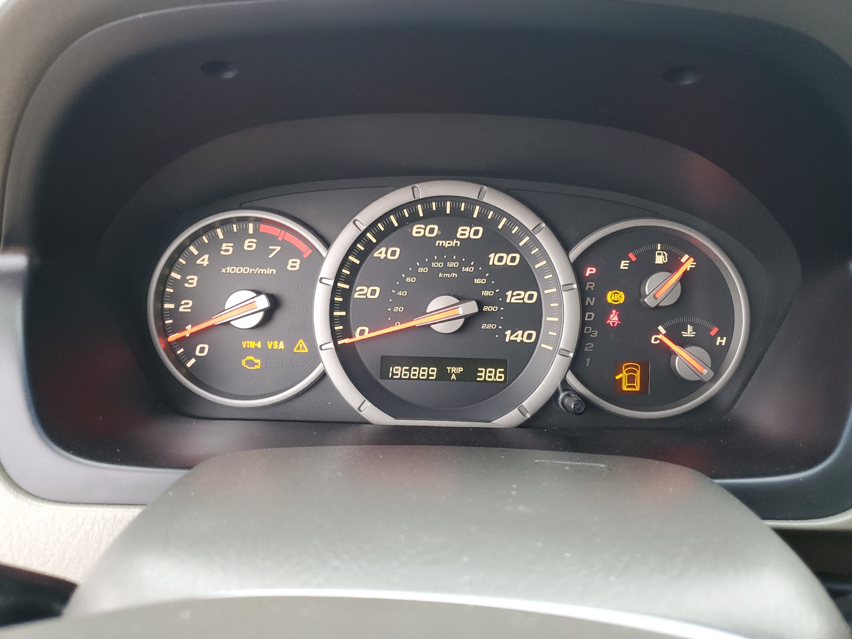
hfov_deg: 67.3
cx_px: 426
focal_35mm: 26
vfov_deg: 53.1
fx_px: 640
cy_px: 320
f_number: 1.5
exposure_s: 1/60.2
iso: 108
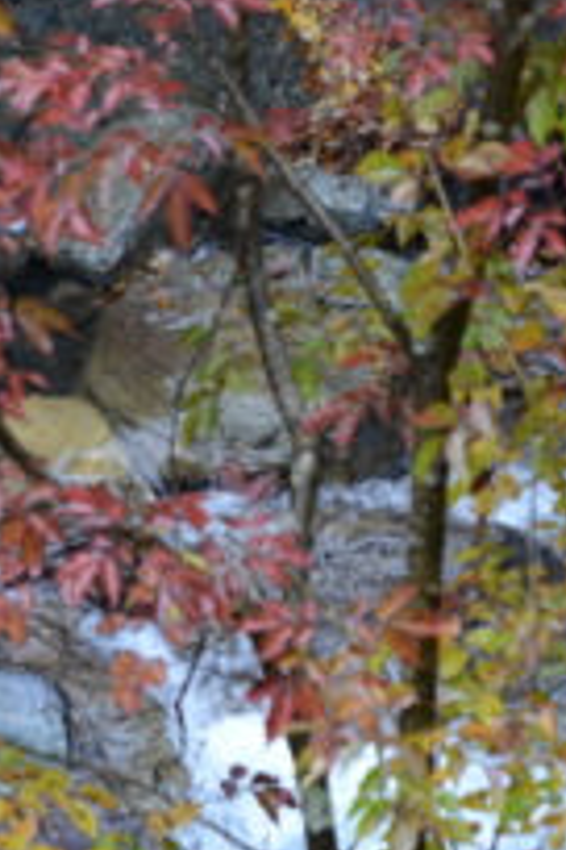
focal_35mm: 257
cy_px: 665
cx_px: -166
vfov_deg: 8.0
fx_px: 6060
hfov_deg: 5.3
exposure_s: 1/125
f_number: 4.5
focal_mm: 70
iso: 800
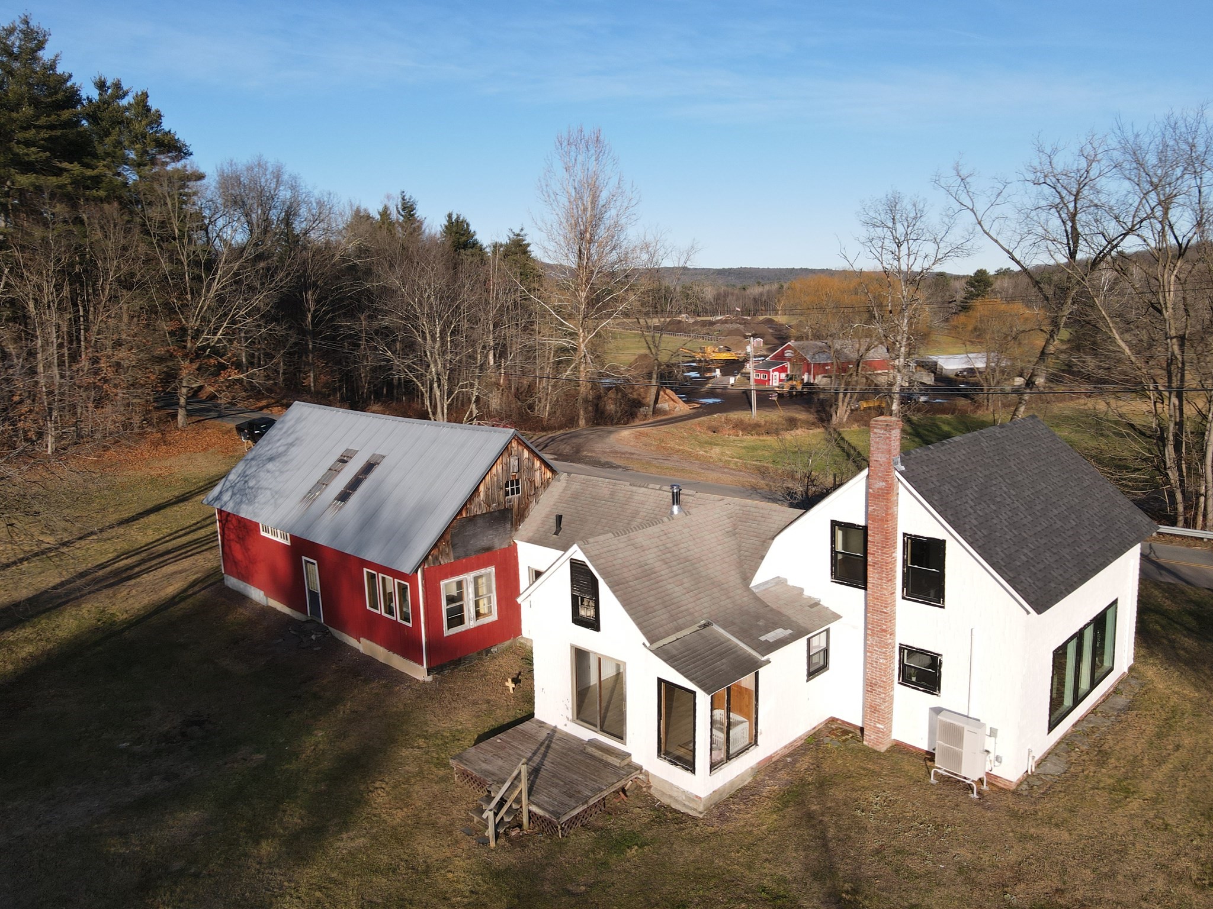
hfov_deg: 71.6
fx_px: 841
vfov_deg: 56.8
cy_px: 454
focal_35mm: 24
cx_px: 606
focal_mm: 4.5
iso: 100
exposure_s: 1/640
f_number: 2.8
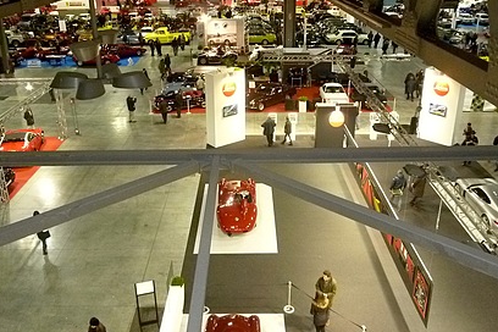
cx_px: 250
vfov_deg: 38.8
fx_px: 470
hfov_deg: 55.8
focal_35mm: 34
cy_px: 137
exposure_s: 1/30
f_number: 2.8
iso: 500
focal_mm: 4.5
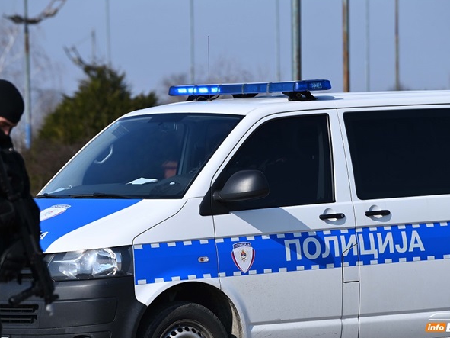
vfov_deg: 5.7
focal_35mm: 260
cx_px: 241
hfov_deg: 7.6
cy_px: 168
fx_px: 3379
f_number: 5.6
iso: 250
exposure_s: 1/2000
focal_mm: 200
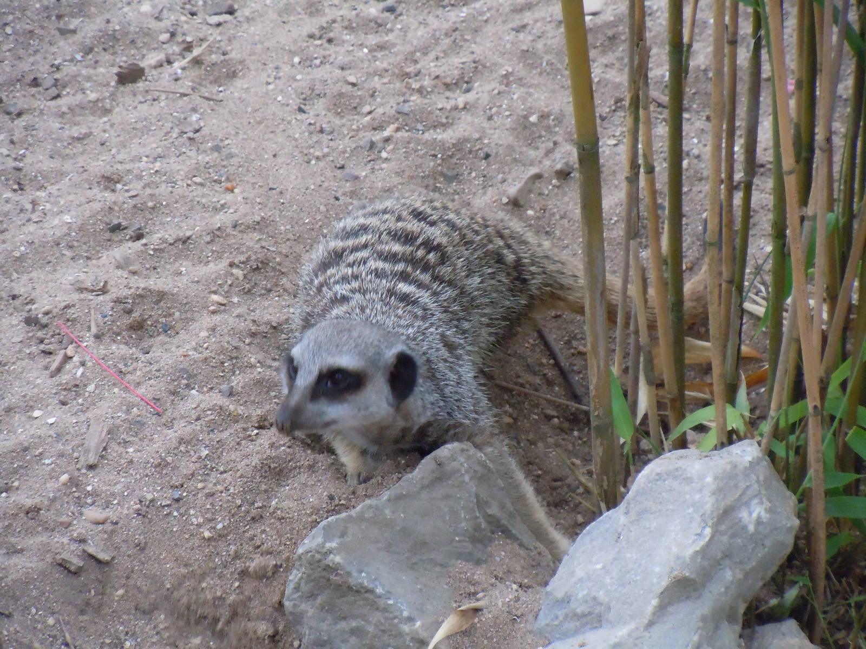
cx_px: 433
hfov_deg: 8.6
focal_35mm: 229
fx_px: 5729
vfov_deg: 6.5
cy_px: 324
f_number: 4.8
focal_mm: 41.2
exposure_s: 1/125
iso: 800
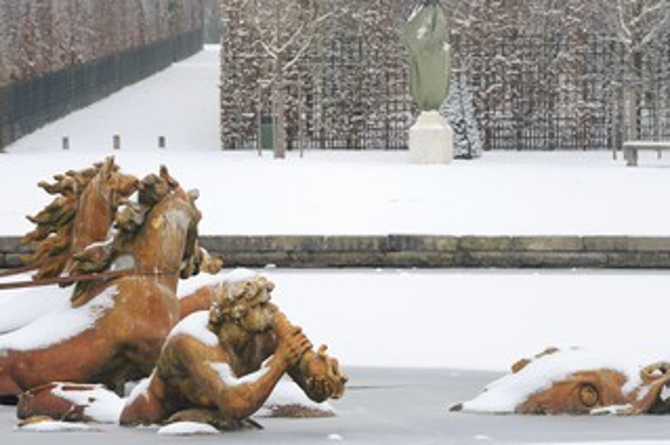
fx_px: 4908
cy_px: 225
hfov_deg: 7.8
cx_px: 341
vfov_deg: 5.2
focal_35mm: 264
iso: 400
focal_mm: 200
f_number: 8
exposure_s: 1/160
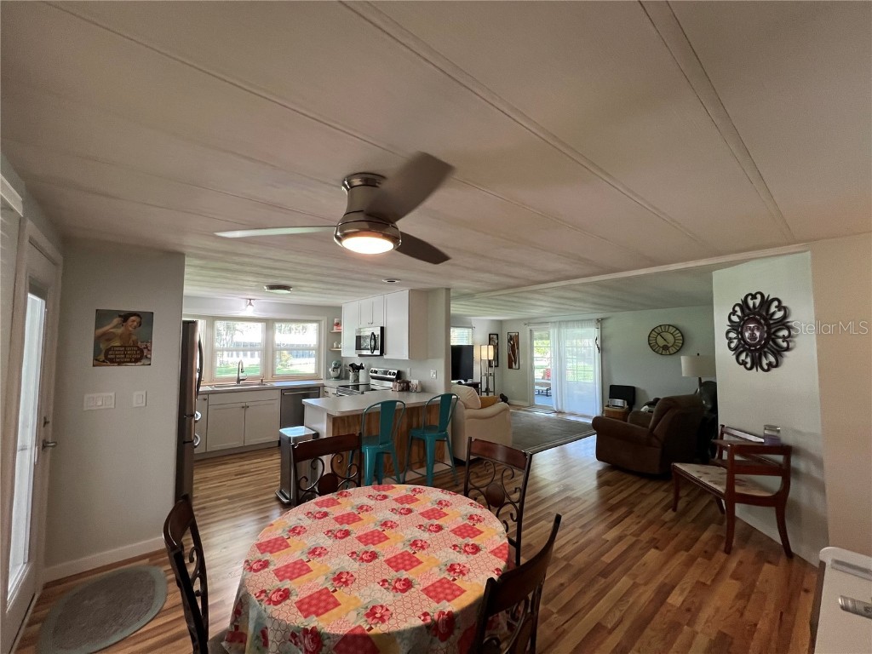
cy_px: 327
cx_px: 436
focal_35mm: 13
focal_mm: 1.57
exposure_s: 1/120
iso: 250
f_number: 1.8
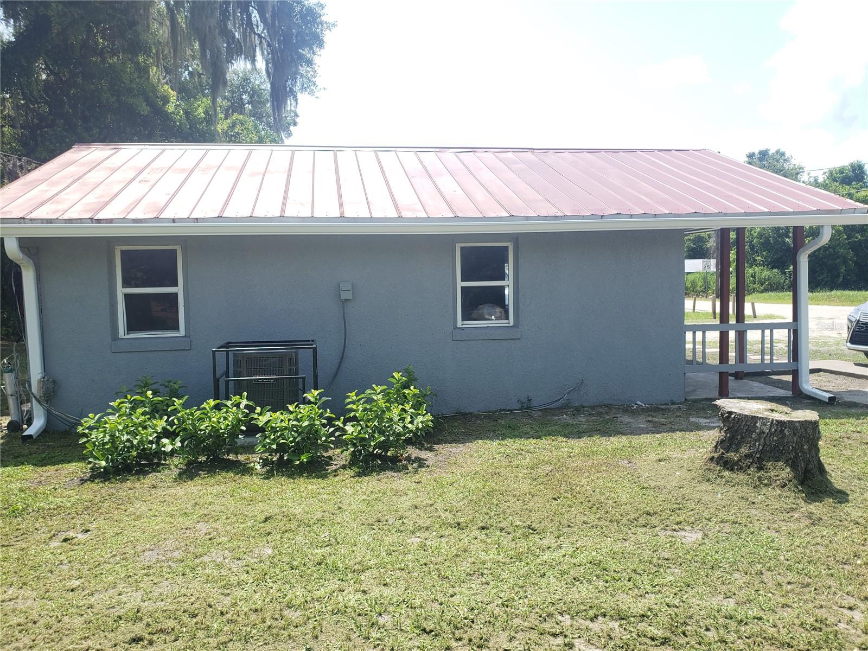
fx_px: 652
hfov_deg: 67.3
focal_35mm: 26
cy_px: 326
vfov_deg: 53.1
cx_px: 434
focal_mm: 4.3
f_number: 2.4
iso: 50
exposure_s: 1/720
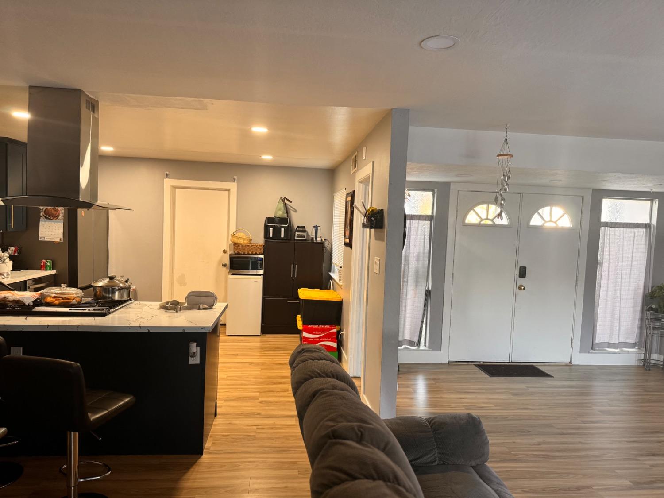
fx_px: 460
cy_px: 249
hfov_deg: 71.6
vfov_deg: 56.8
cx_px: 332
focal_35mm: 24
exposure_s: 1/60
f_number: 1.78
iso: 250
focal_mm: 6.76
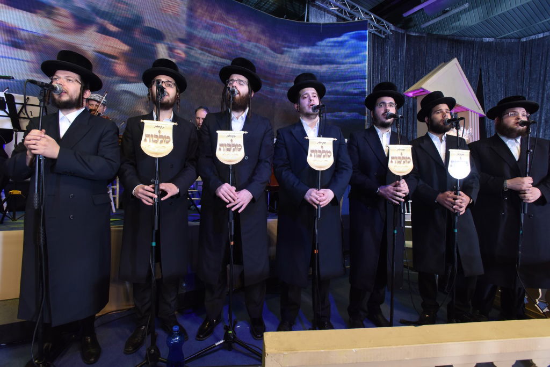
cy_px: 184
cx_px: 275
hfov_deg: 93.3
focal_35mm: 17
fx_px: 260
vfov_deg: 70.5
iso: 1250
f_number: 8
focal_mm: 17
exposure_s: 1/160
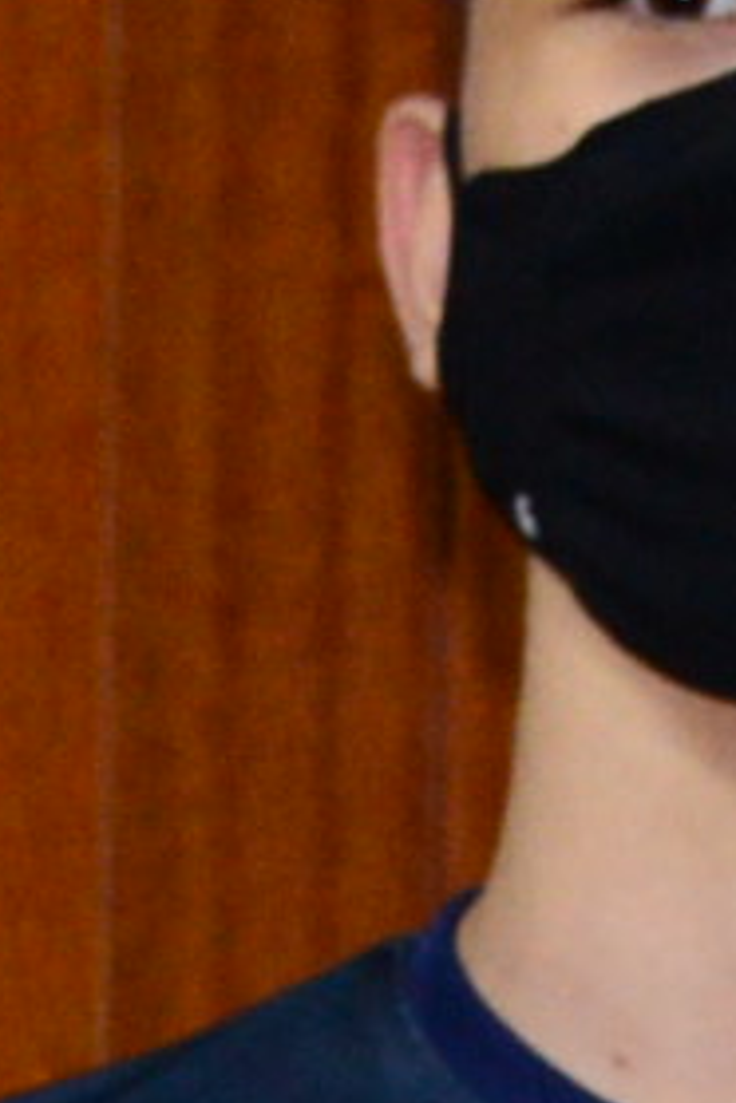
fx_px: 15884
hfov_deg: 2.7
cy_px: 2423
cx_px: 637
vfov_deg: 3.9
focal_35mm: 518
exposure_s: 1/125
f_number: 4
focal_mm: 48
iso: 2500
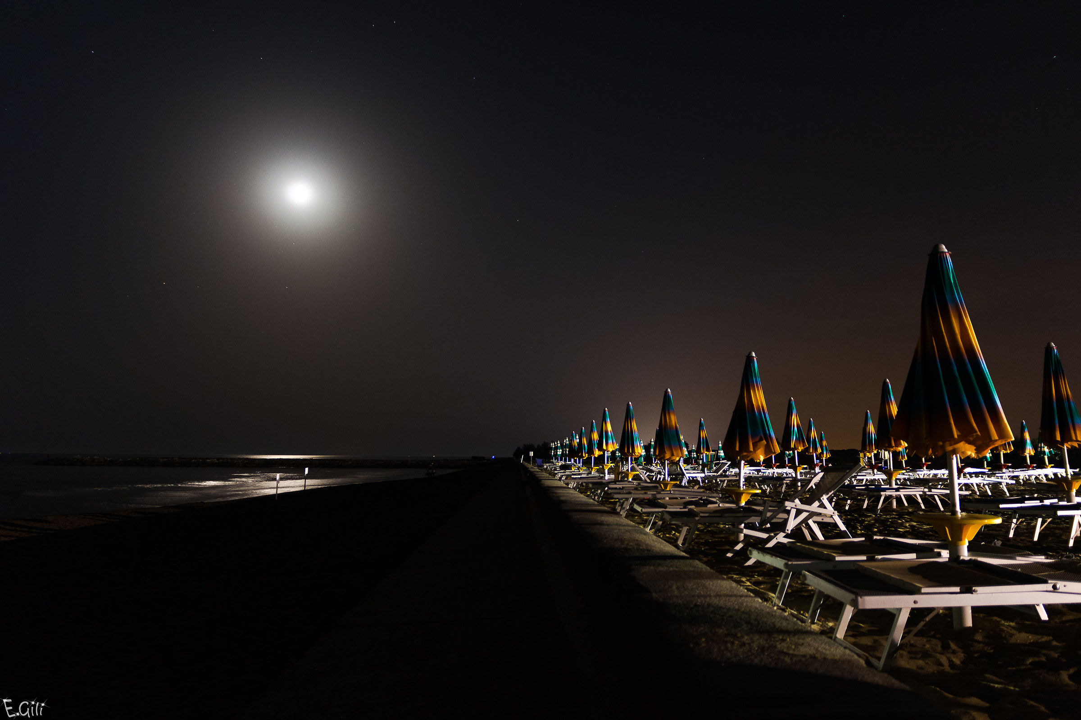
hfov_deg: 70.4
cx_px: 540
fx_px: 766
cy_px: 360
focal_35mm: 26
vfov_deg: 50.4
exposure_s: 2.5
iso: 800
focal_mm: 17
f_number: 2.8
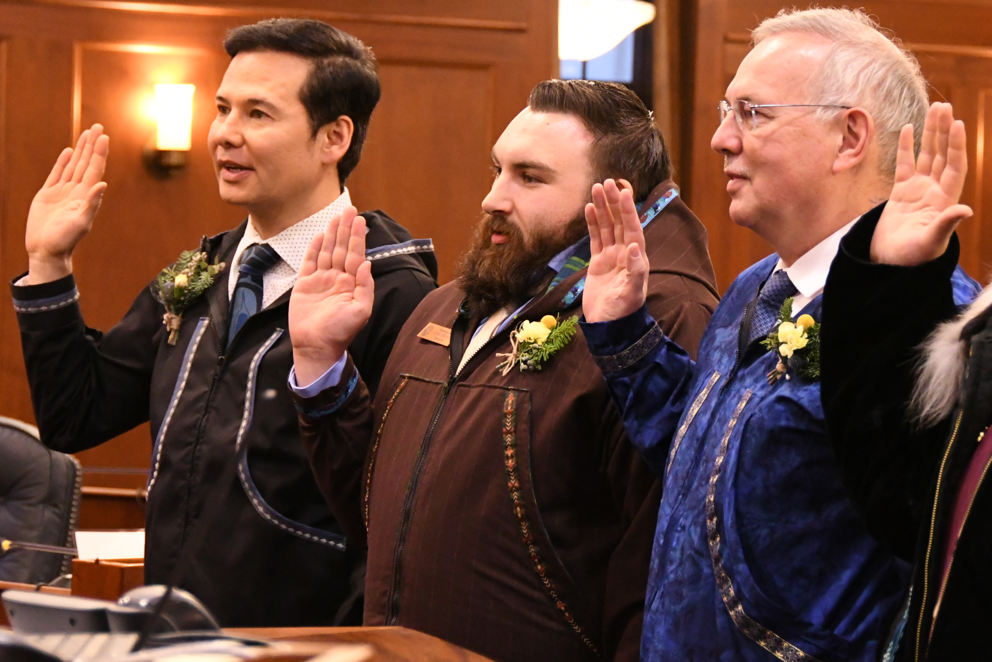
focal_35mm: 190
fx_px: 5235
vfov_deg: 7.2
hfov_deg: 10.8
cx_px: 638
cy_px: 221
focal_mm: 90
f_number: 5.3
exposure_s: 1/160
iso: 6400
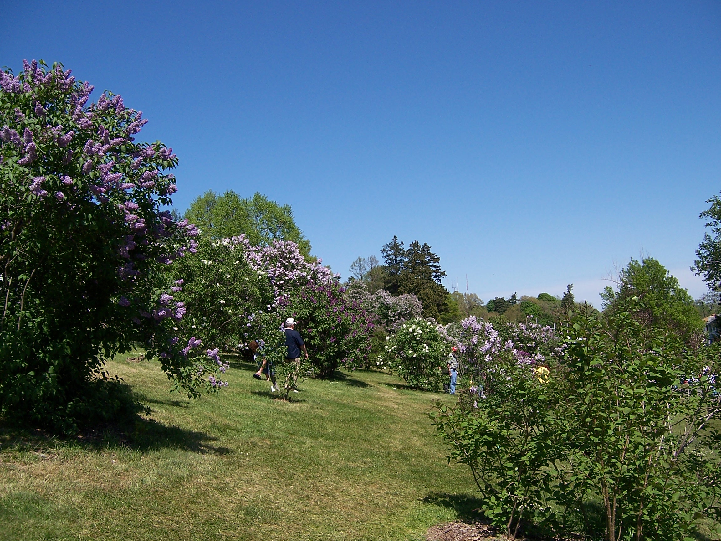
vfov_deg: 42.9
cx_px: 360
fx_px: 687
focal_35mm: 33
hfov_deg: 55.4
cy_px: 270
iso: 80
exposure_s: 1/1000
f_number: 4
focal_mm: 5.5
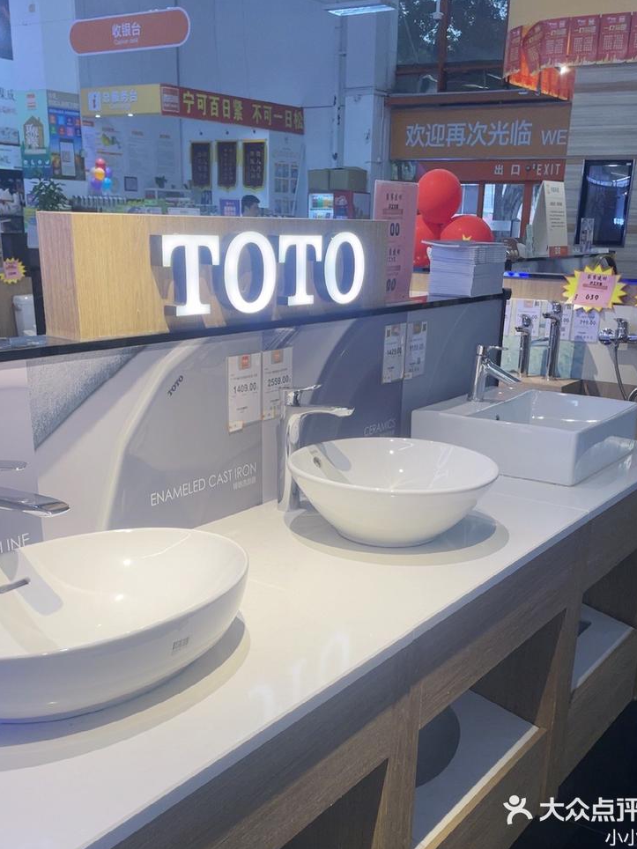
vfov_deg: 63.4
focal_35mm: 28
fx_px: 687
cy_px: 424
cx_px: 327
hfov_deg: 49.7
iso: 32
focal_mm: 4.2
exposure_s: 1/102
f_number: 1.6
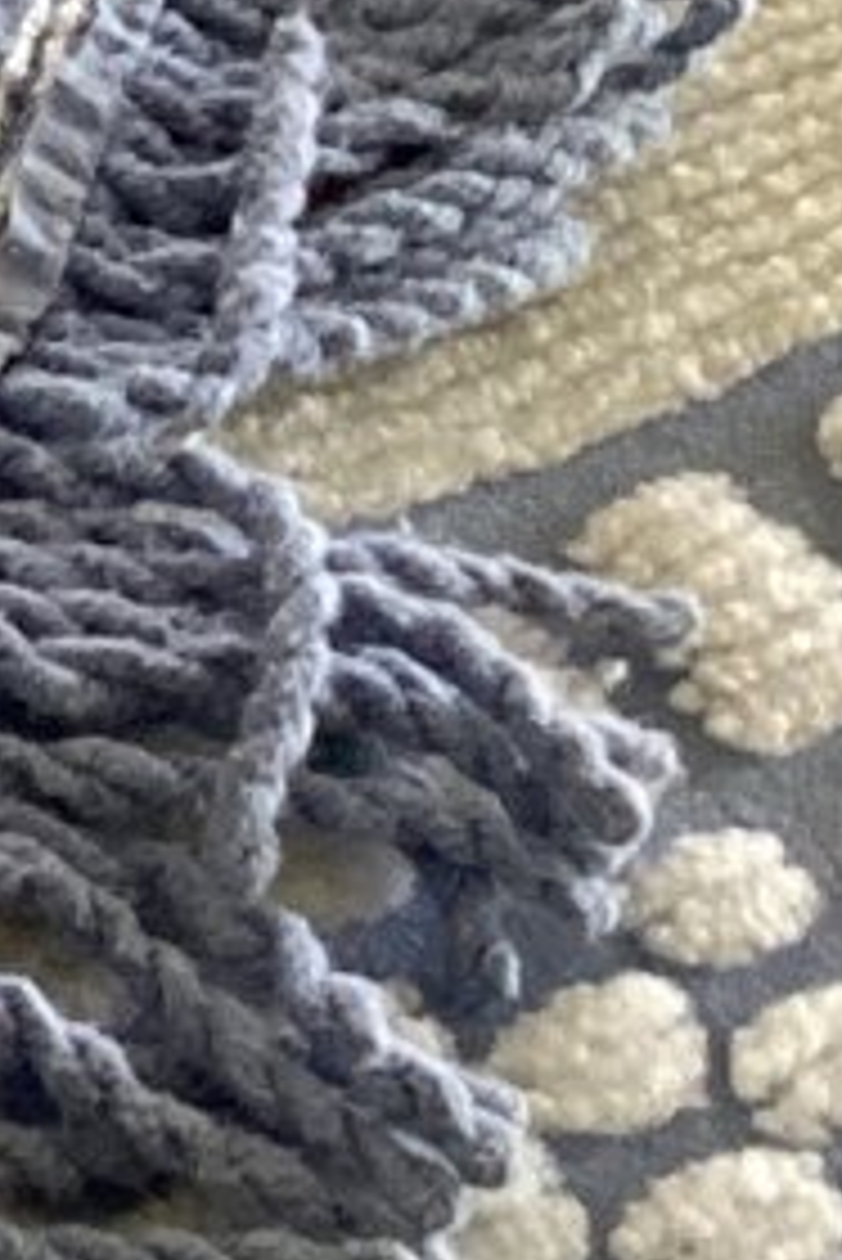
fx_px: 6096
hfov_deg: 7.1
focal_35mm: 174
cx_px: -1574
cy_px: -182
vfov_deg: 11.6
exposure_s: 1/50
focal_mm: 3.3
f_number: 2.4
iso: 200
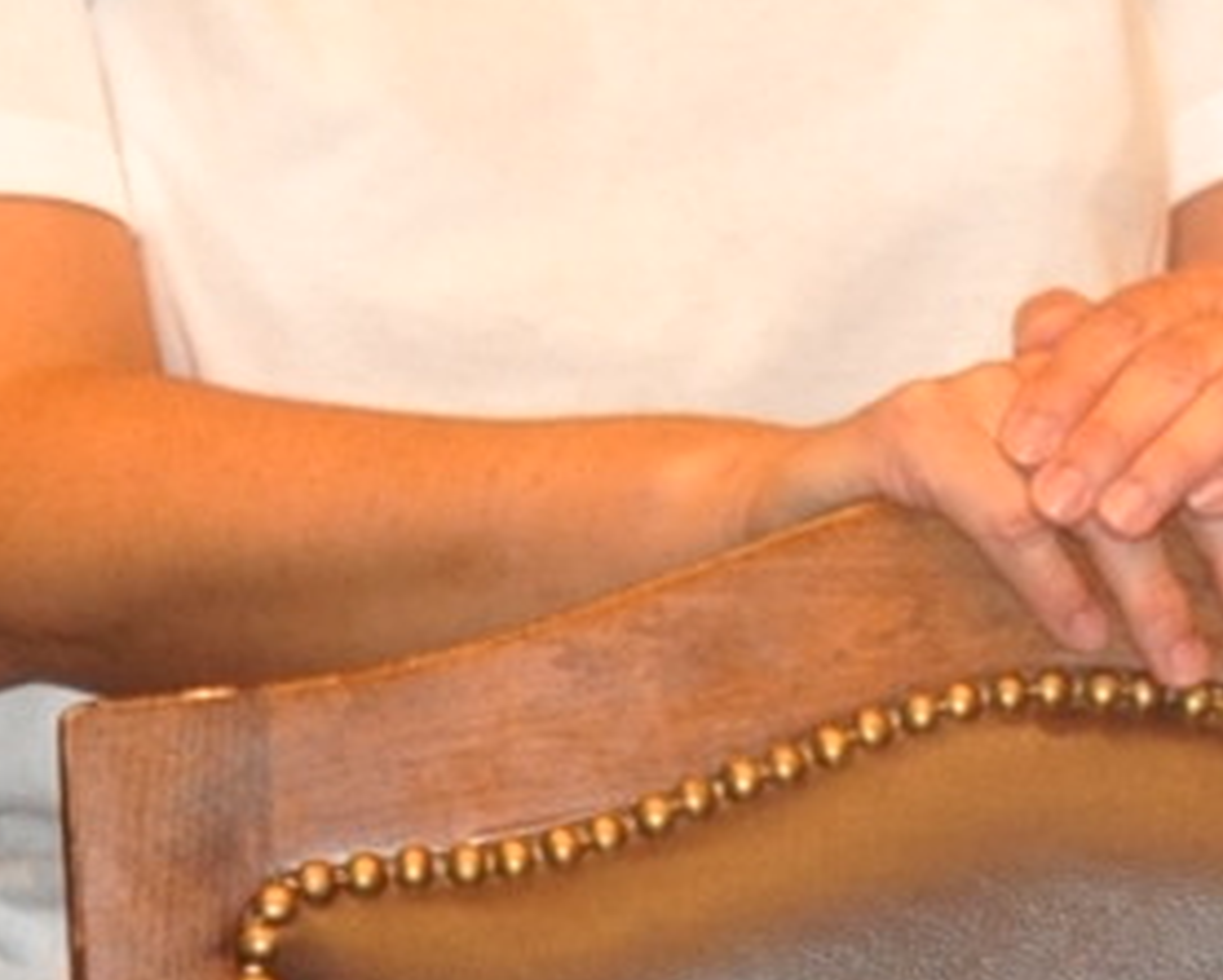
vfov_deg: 5.7
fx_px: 9839
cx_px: 3559
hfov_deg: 6.5
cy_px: -93
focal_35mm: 272
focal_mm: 25
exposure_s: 1/60
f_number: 4
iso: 800
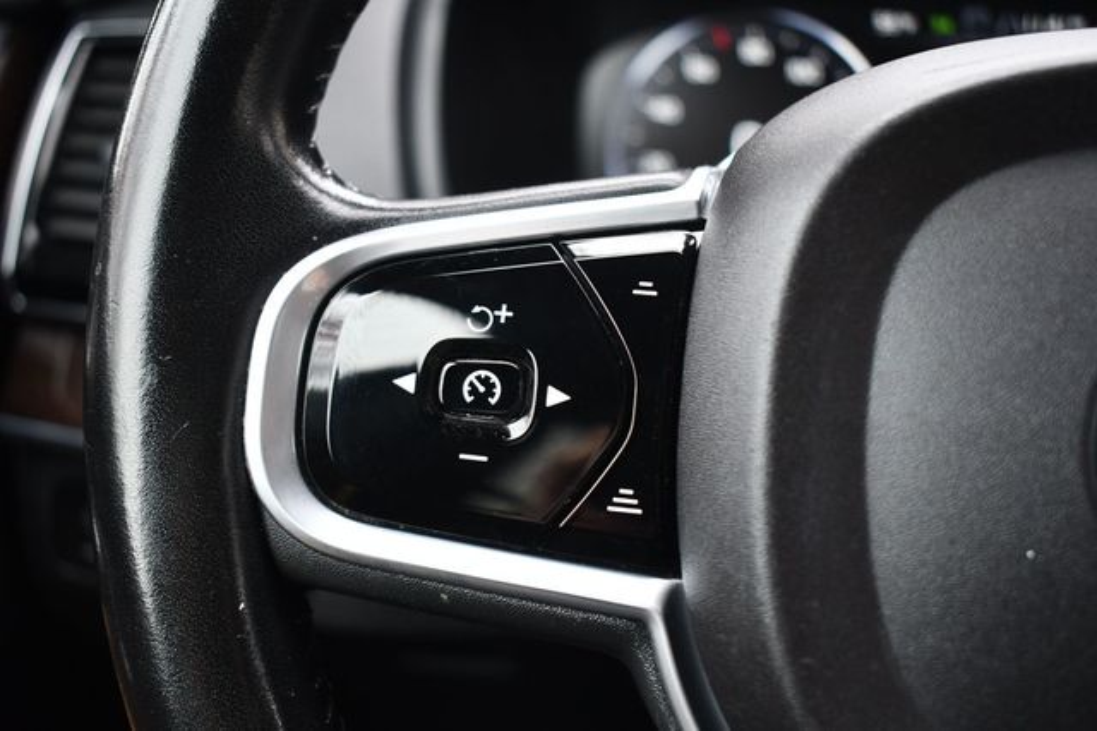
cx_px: 548
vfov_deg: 31.9
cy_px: 366
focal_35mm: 42
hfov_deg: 46.4
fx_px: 1279
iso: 800
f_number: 4.2
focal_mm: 28
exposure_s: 1/160
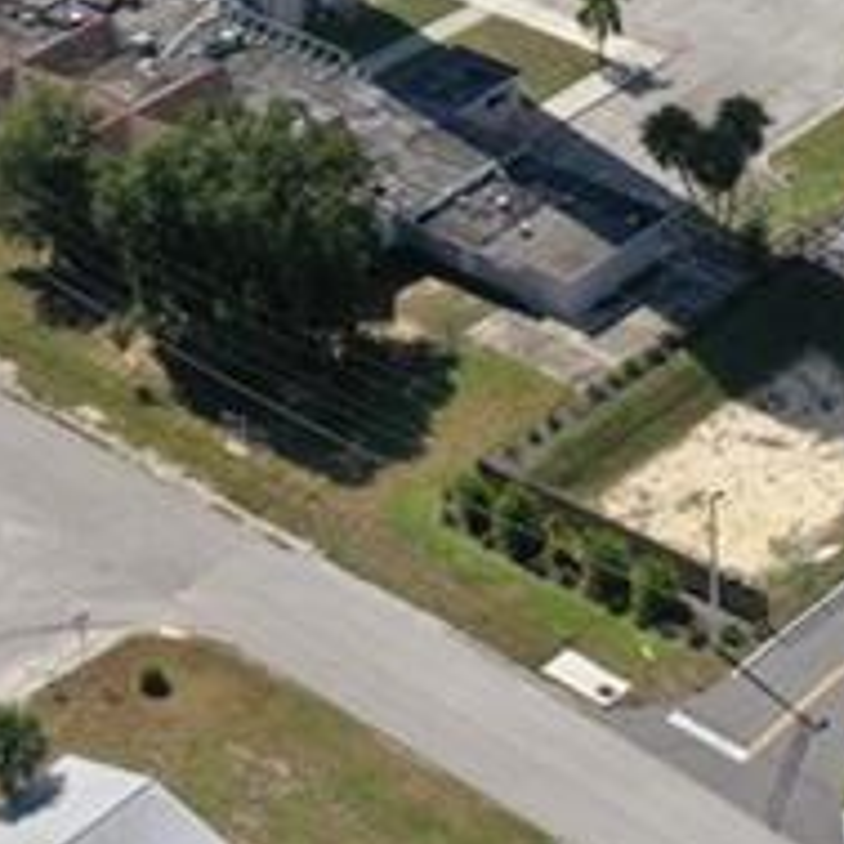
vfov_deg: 12.6
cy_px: -536
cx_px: 840
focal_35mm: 129
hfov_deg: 13.3
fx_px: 3558
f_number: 6.3
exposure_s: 1/500
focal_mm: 10.26
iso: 100
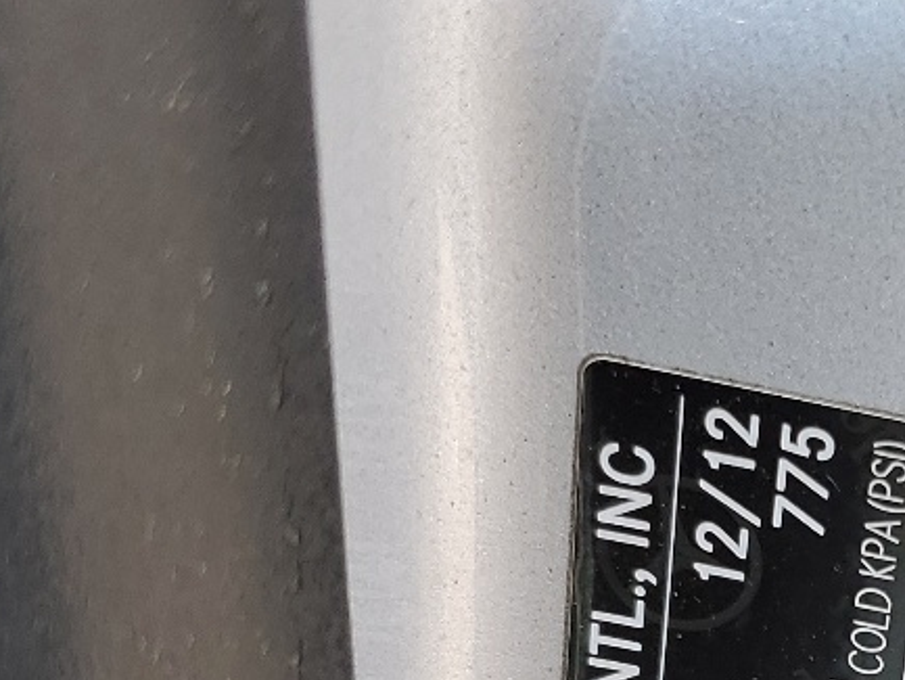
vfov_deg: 14.8
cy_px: 837
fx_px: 2511
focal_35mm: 96
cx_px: 1010
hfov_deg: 19.5
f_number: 1.5
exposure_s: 1/227
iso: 50
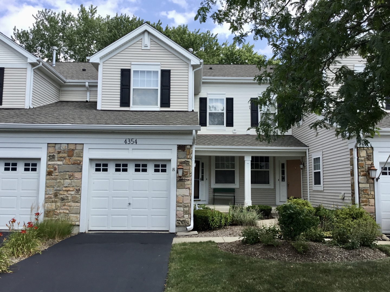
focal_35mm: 31
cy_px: 146
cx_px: 195
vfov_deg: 45.4
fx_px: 349
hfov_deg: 58.4
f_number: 2.4
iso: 25
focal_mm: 3.3
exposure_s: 1/599
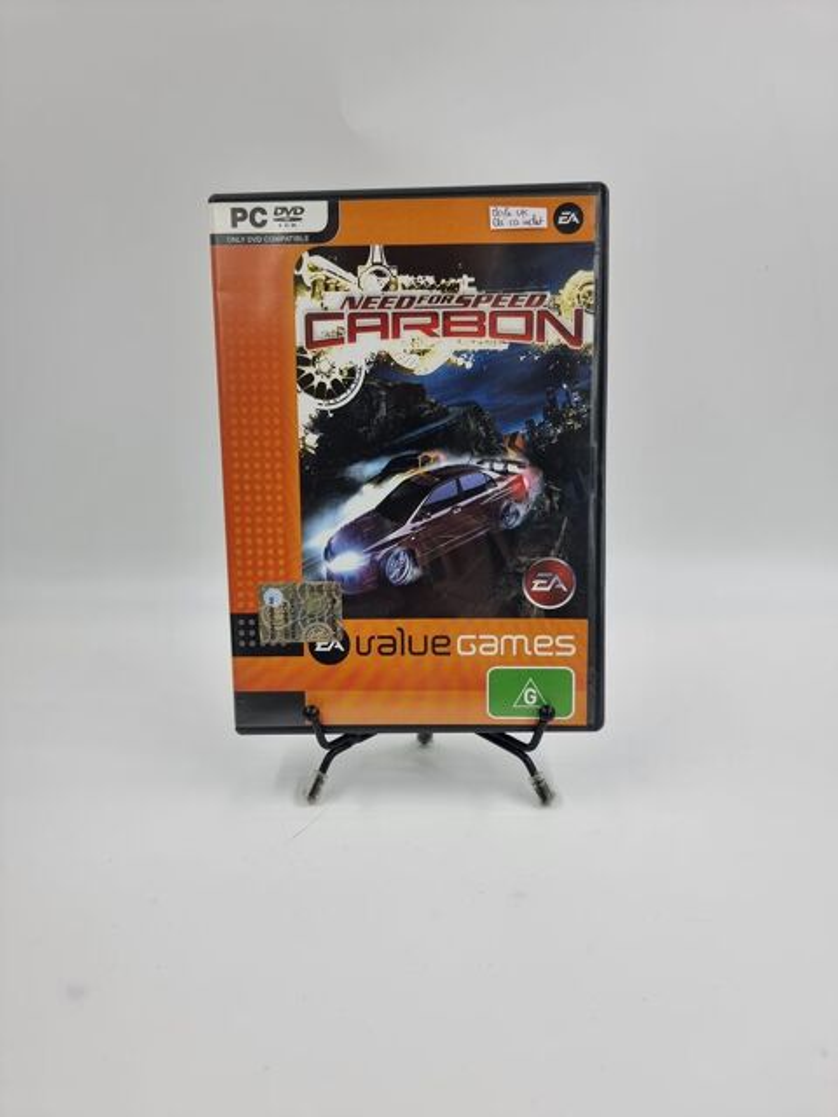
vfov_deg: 71.6
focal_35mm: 24
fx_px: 775
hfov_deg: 56.8
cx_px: 419
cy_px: 558
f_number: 1.8
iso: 50
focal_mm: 6.7
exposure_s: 1/120
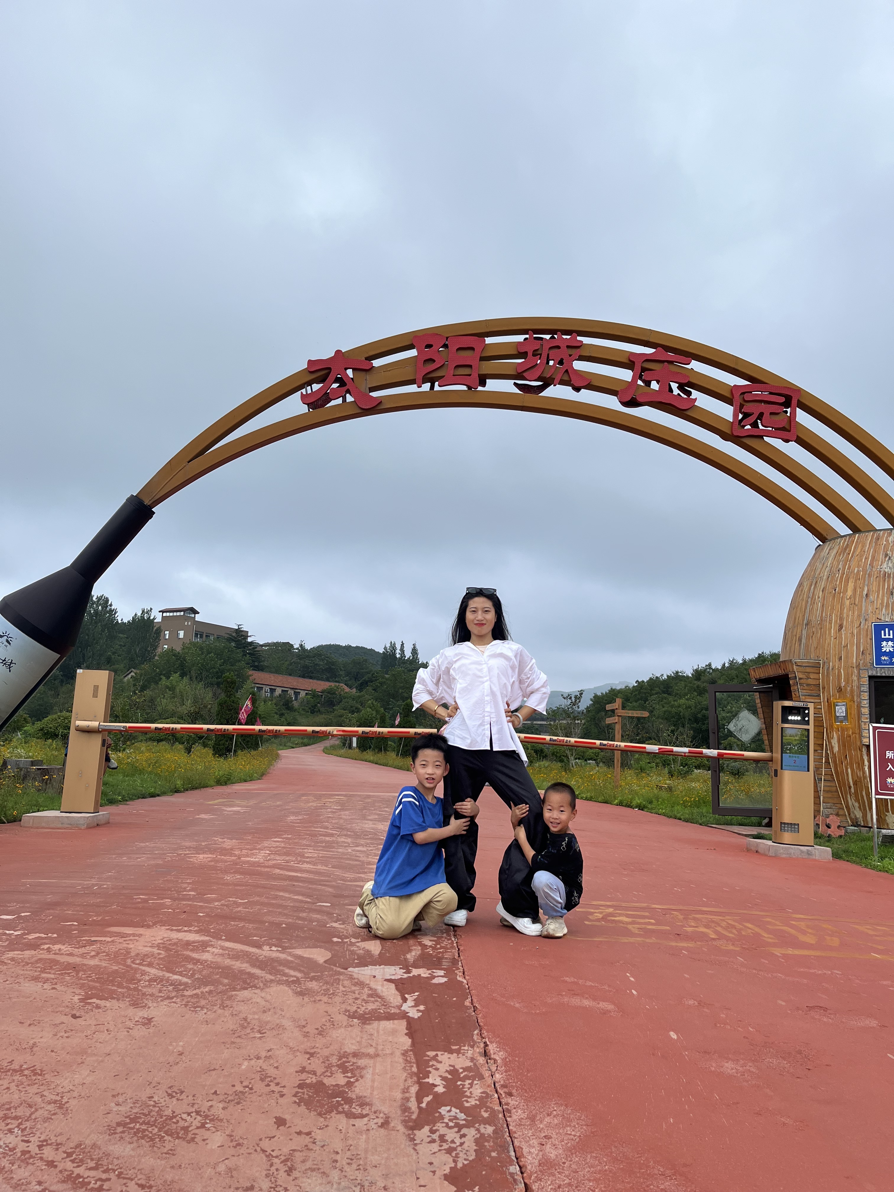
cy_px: 596
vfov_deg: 67.3
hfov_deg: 53.1
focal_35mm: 26
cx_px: 447
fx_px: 895
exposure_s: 1/1151
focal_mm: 5.1
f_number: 1.6
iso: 50
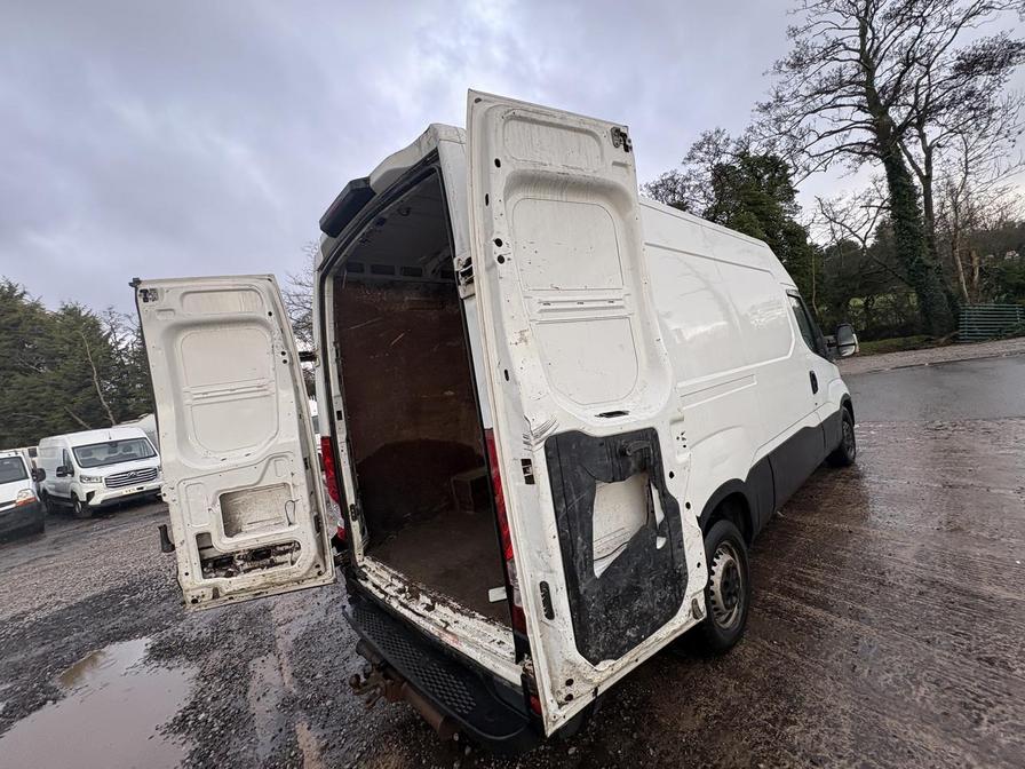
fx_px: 415
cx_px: 512
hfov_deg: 102.1
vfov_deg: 85.7
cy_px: 384
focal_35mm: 14
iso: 40
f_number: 2.2
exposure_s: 1/99
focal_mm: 2.22
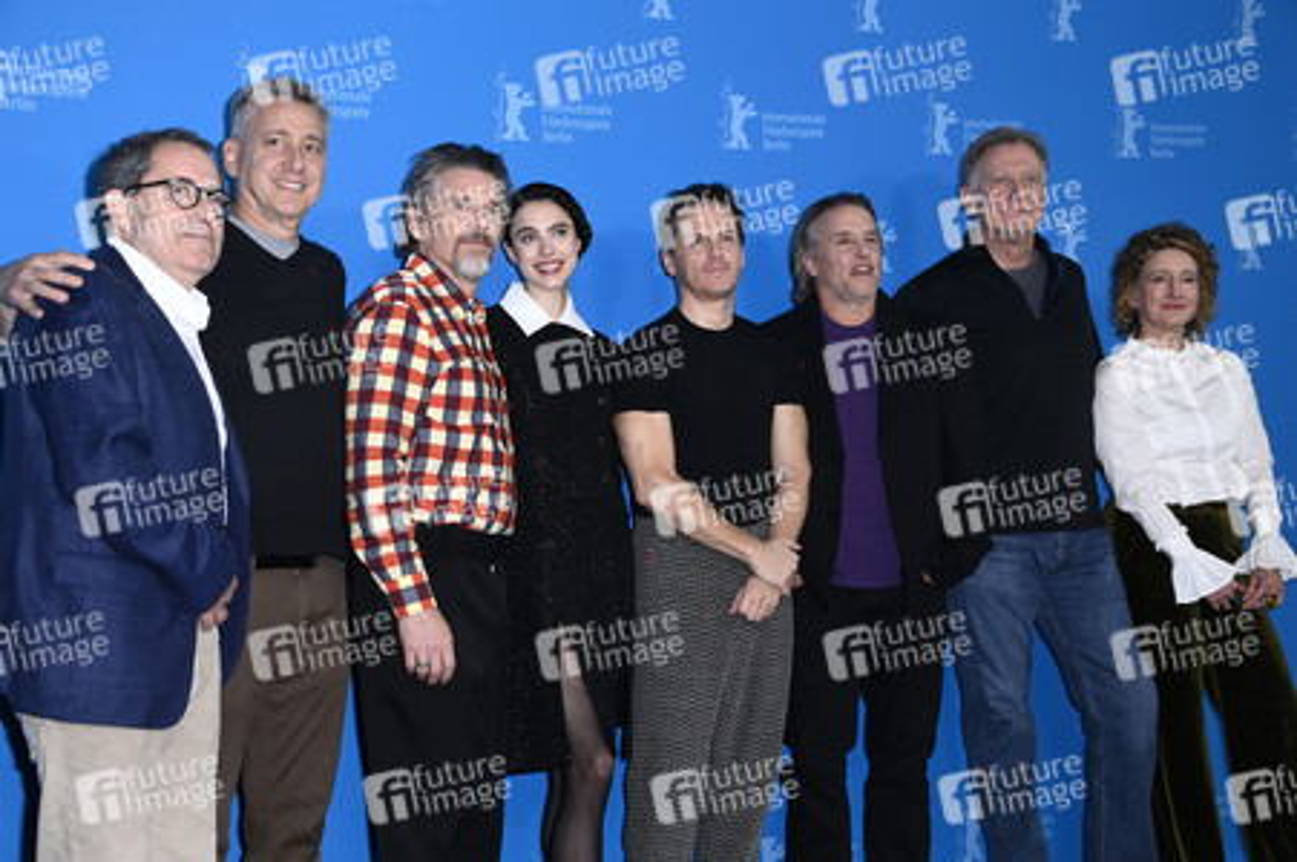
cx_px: 648
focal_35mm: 56
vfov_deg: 24.2
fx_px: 2016
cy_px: 431
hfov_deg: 35.7
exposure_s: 1/200
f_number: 5.6
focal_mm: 56
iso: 800
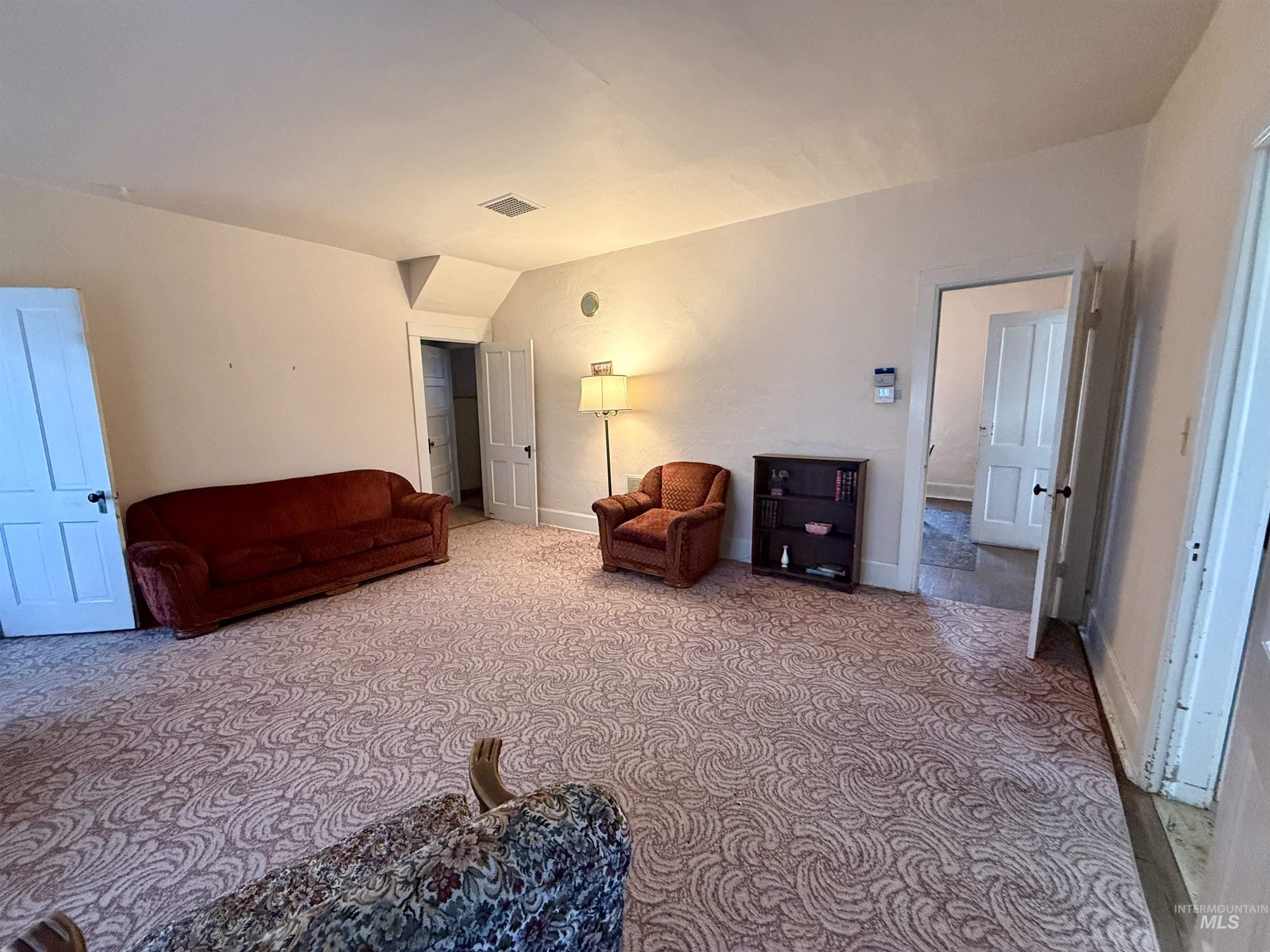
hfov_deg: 102.1
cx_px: 635
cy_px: 476
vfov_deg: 85.7
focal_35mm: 14
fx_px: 514
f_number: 2.2
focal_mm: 2.22
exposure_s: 1/60
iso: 500
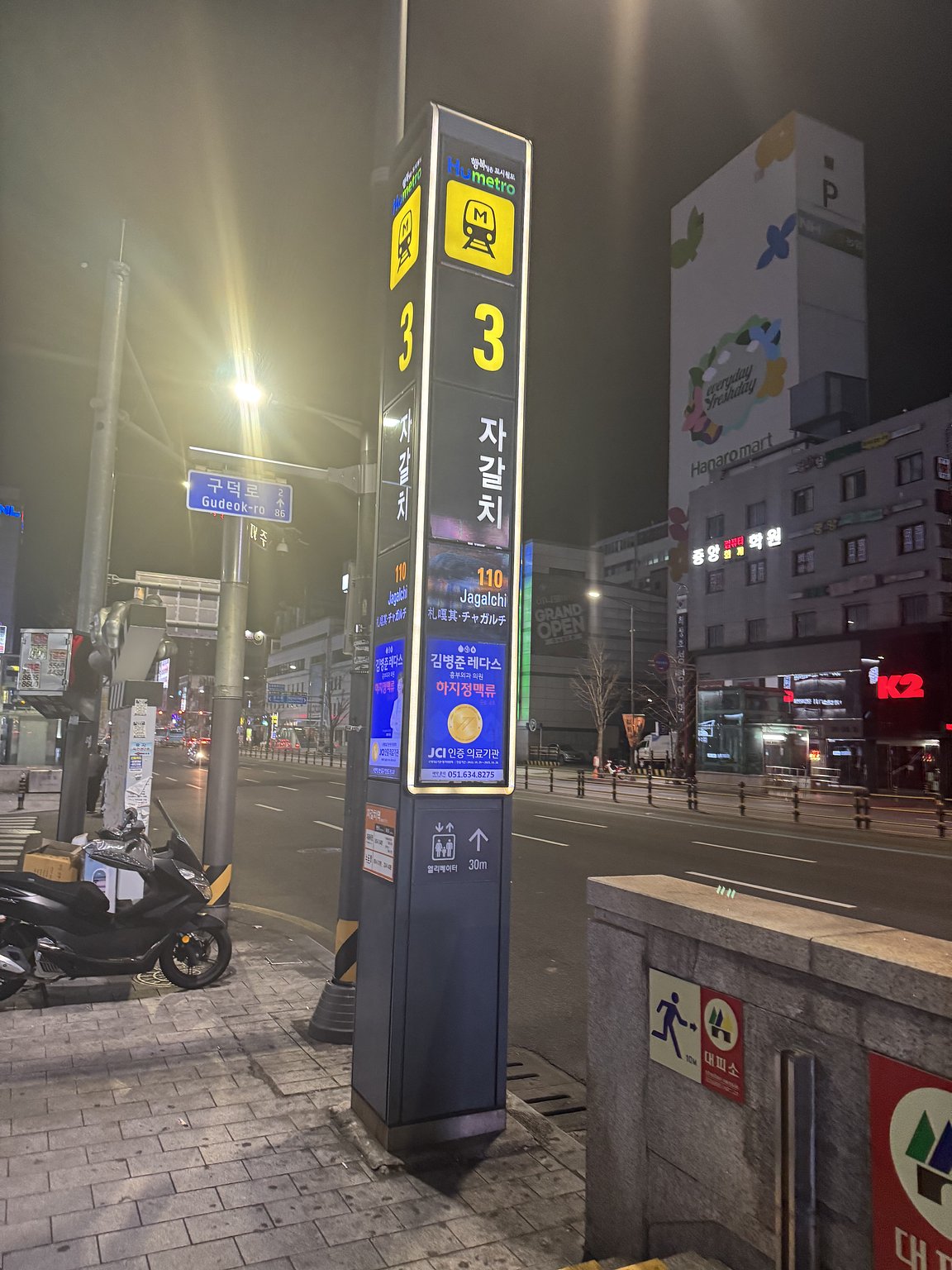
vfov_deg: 71.6
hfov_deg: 56.8
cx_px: 476
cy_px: 635
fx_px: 880
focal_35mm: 24
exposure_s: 1/60
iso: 320
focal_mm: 6.76
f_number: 1.78
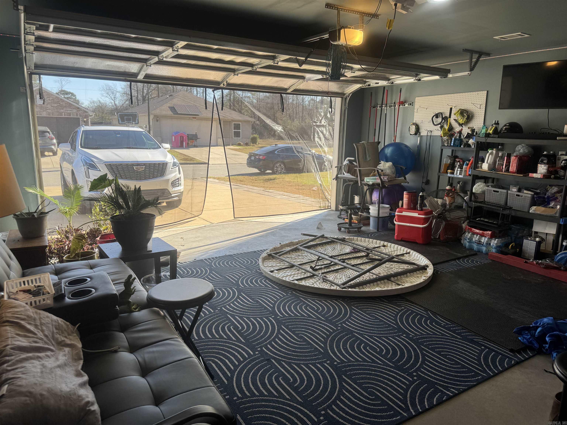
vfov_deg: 56.8
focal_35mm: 24
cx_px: 284
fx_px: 393
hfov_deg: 71.6
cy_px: 212
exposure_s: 1/535
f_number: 1.78
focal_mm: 6.76
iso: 80
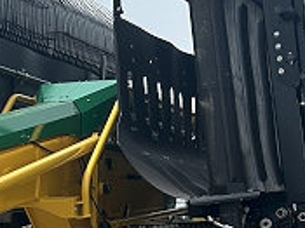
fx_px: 1048
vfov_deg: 12.1
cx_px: -105
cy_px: 294
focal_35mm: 119
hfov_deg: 15.7
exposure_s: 1/5882
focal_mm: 5.7
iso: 50
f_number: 1.5
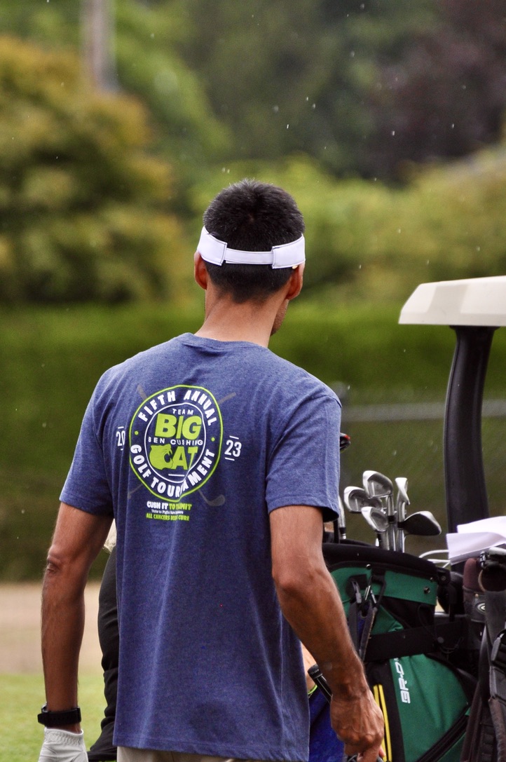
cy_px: 381
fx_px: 7926
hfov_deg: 3.7
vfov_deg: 5.5
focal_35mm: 375
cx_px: 253
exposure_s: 1/1000
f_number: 5.6
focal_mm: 250
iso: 560
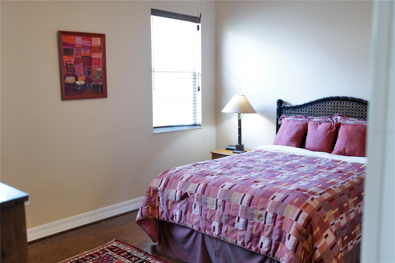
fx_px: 384
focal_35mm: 35
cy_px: 132
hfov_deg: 54.4
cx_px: 198
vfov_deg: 37.8
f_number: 2.5
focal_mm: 35
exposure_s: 1/60
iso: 800
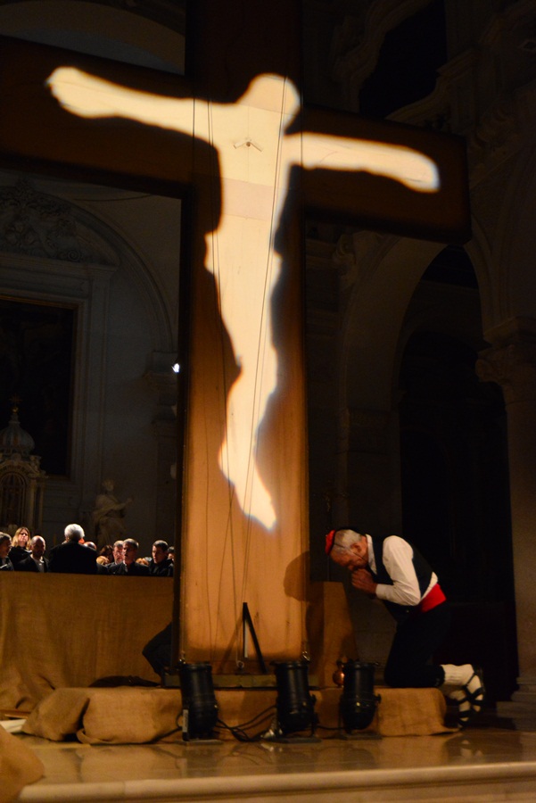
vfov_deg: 43.6
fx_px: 1004
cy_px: 402
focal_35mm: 45
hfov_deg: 29.9
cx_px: 268
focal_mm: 45
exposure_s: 1/20
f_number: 4.5
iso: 5000
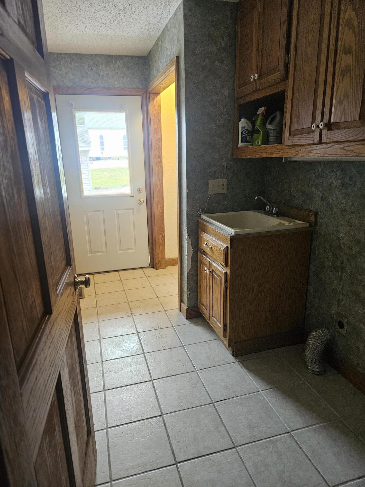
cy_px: 244
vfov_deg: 73.9
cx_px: 182
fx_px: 323
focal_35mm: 23
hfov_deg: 58.9
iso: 800
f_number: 1.8
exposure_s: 1/120
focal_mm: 5.4
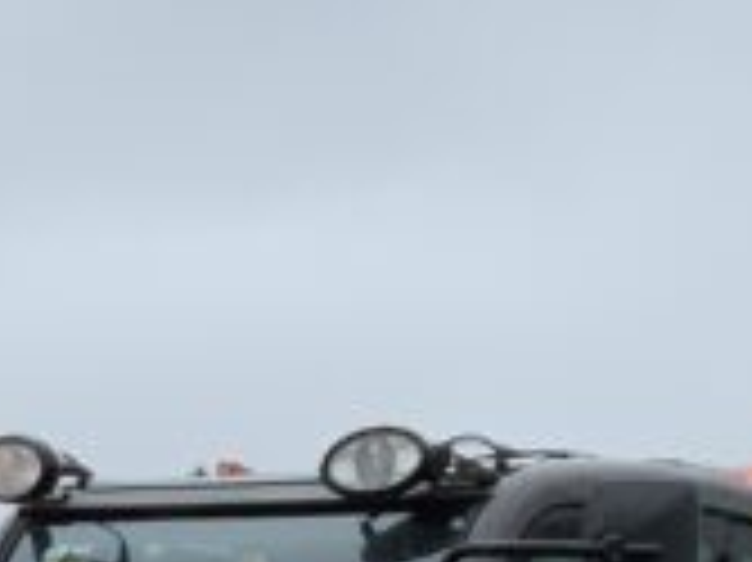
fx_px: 3864
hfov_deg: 10.9
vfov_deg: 8.0
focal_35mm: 178
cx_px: -117
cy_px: 1115
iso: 16
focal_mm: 3
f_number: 1.8
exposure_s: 1/457
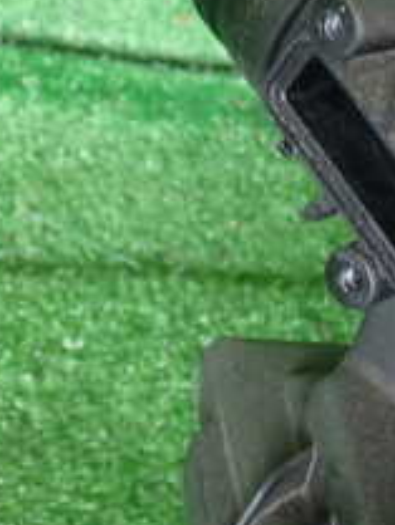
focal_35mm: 86
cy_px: 224
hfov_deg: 16.8
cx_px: 395
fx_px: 1307
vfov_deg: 22.7
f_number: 2.3
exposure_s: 1/60
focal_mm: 5.4
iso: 160
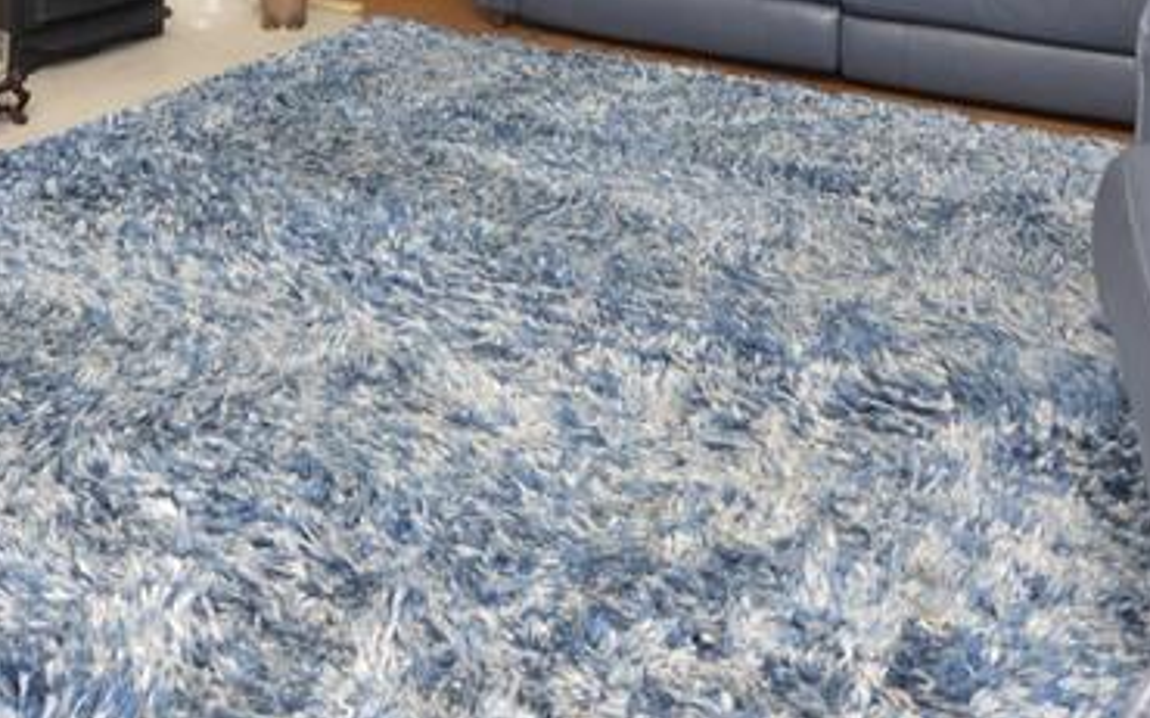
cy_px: -264
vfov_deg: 23.7
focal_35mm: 46
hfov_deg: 43.0
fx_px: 1454
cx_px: 472
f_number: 5.6
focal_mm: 11
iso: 400
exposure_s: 1/60
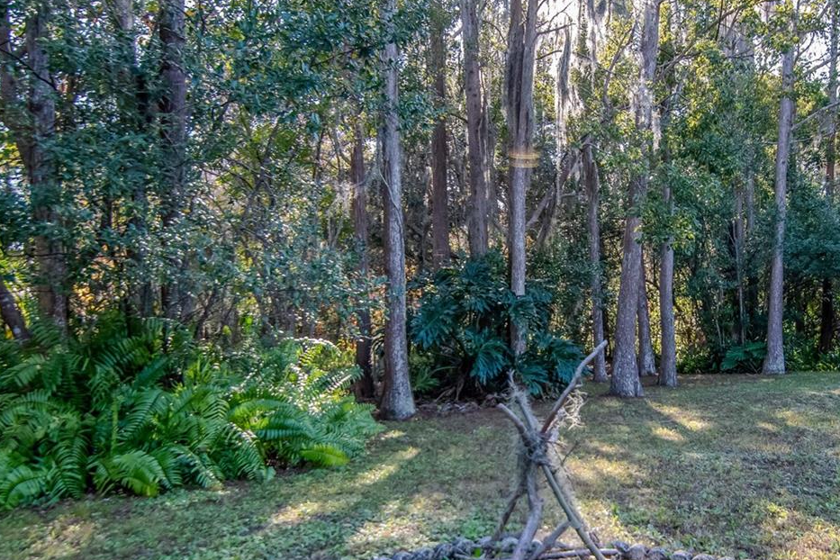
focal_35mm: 36
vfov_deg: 35.7
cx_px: 509
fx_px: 840
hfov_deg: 52.7
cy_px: 445
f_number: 5.6
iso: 1000
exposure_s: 1/320
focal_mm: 14
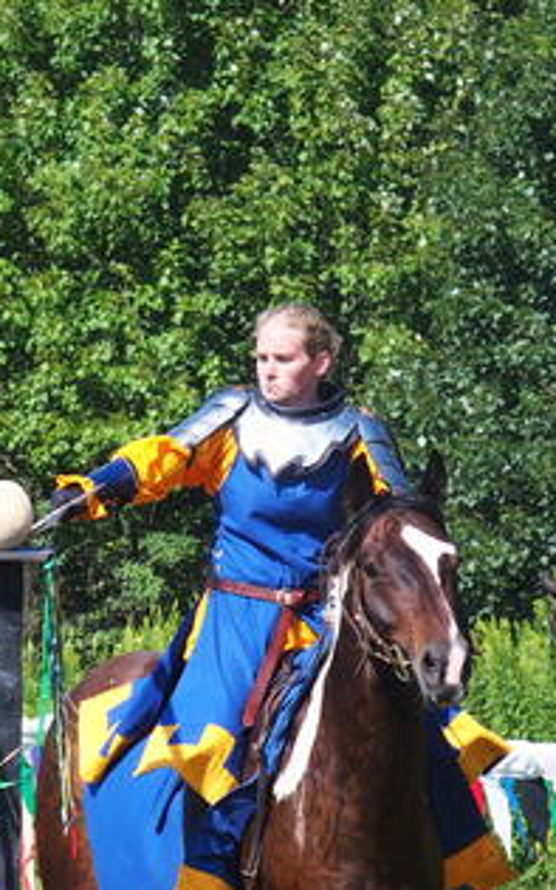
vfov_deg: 6.3
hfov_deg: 3.9
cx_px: 11
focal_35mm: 333
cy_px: 432
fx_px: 8070
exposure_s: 1/800
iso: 100
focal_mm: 46.7
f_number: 3.5
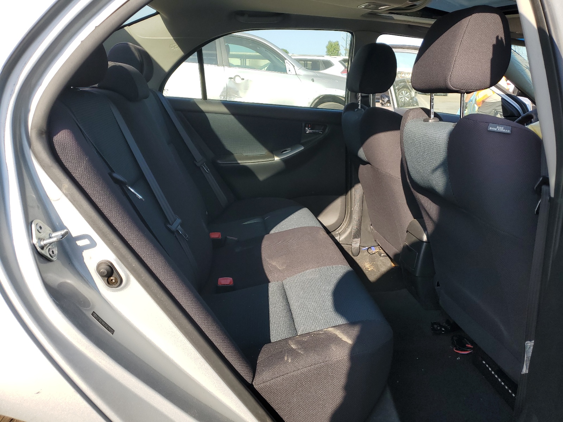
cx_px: 282
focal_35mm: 26
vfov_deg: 53.1
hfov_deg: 67.3
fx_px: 423
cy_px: 211
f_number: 1.5
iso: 50
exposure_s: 1/1111
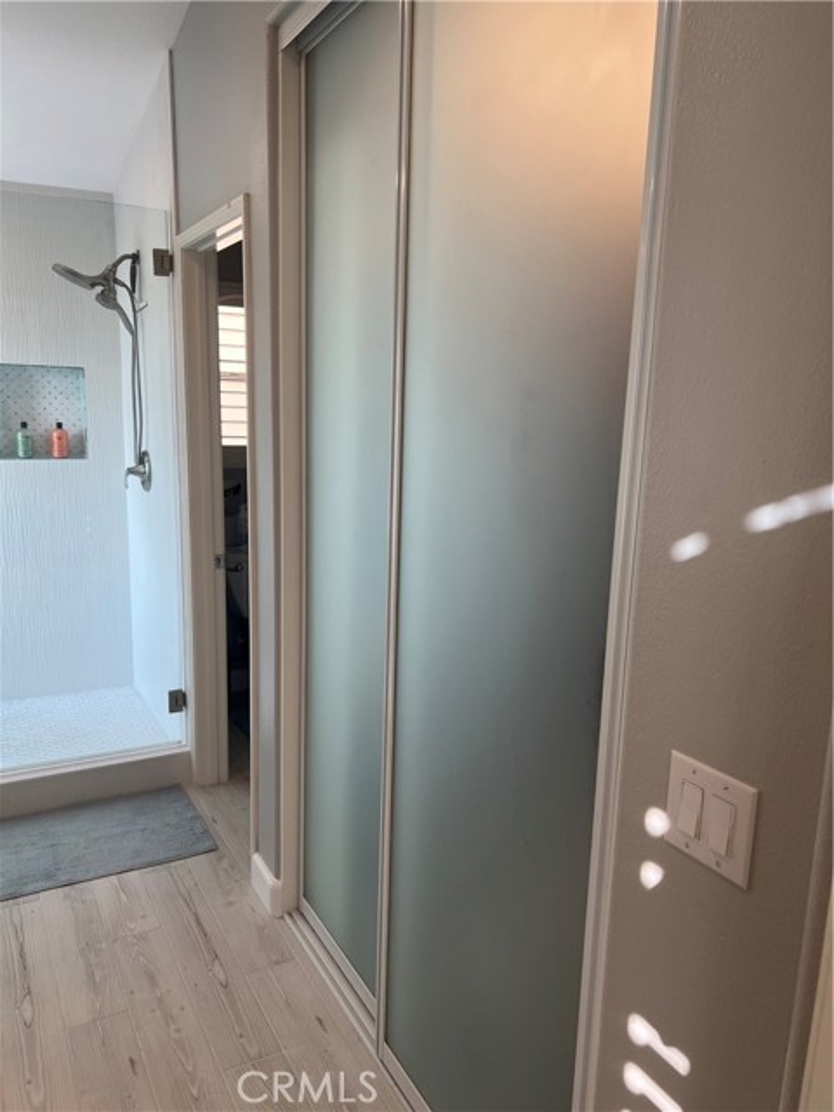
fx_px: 835
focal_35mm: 26
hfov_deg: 53.1
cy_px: 556
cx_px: 417
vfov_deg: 67.3
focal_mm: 5.7
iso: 32
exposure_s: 1/149
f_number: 1.5
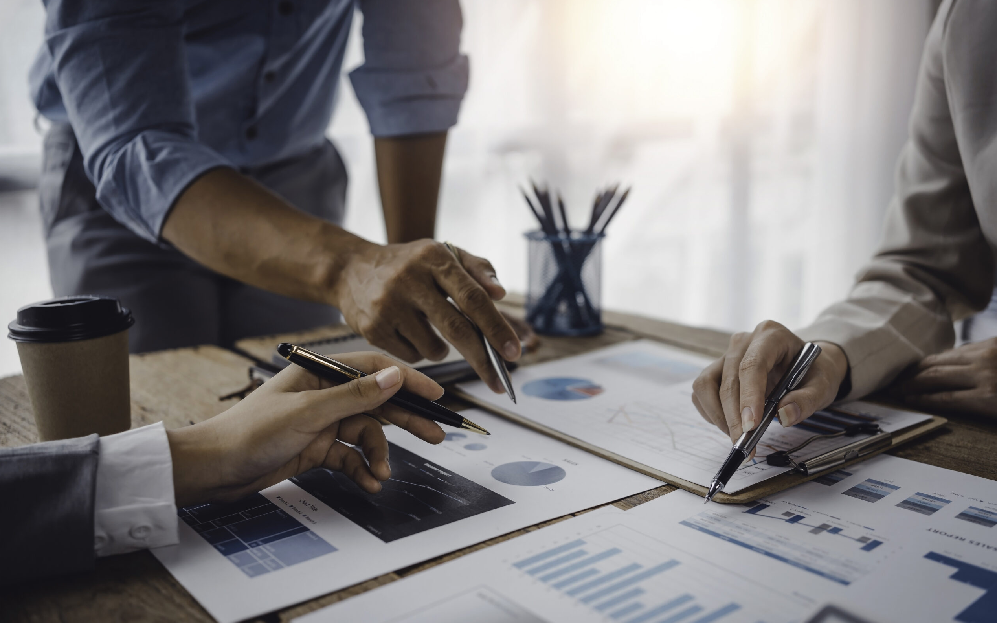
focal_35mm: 36
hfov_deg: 54.0
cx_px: 498
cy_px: 324
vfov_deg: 35.3
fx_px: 978
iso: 200
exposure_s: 1/320
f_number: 2.8
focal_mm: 35
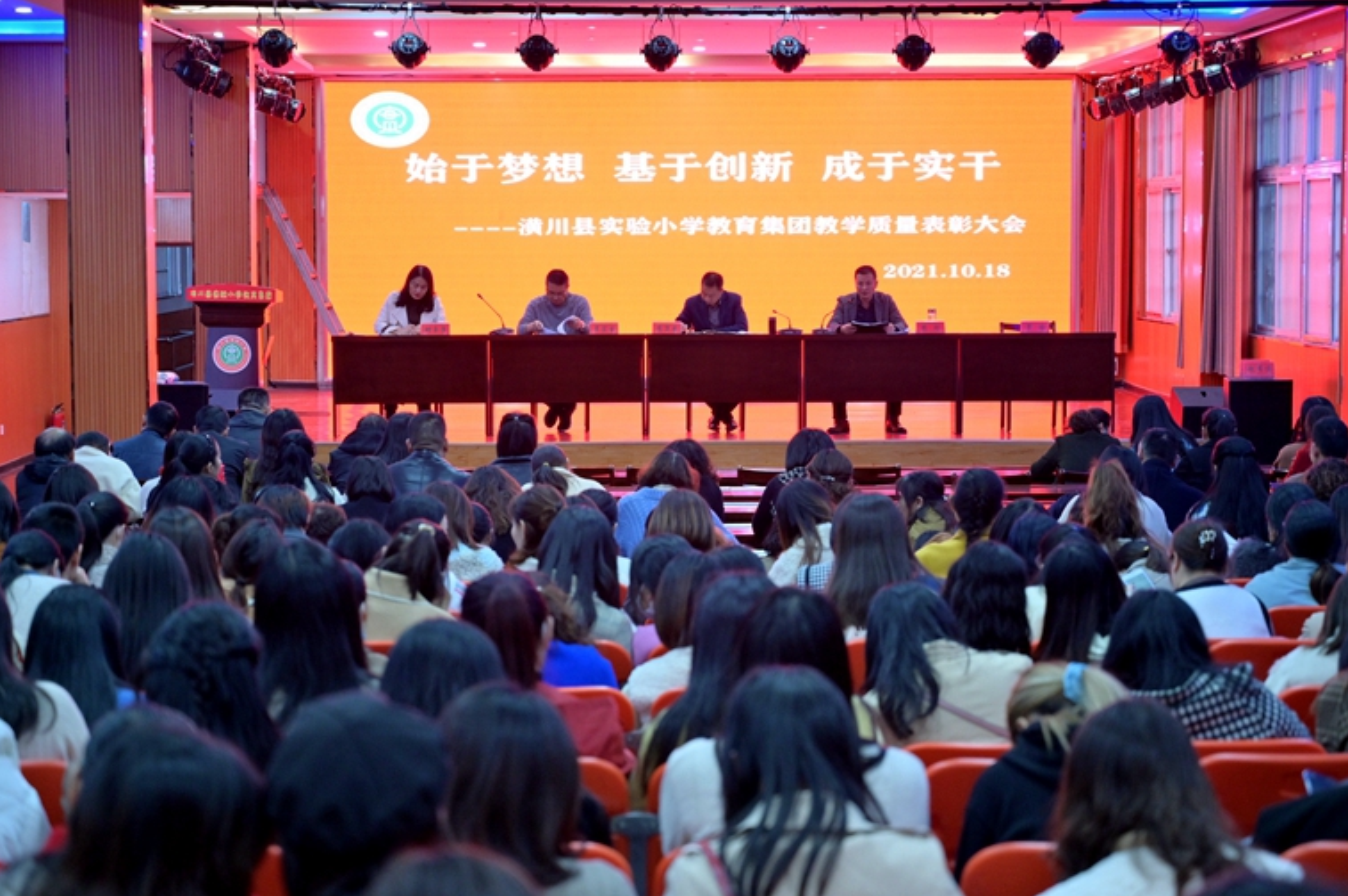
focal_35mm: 74
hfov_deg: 27.4
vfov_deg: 18.4
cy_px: 445
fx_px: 2768
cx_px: 684
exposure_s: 1/50
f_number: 4
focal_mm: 70
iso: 1600
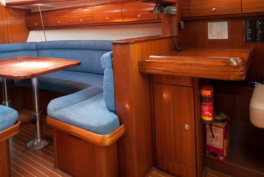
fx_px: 213
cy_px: 36
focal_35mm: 29
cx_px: 114
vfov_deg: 43.1
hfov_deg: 63.3
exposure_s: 1/20
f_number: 8
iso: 800
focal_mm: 17
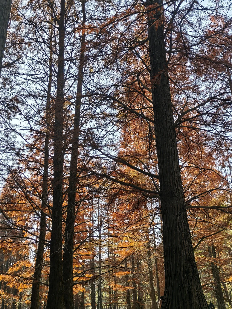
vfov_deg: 49.0
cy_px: 154
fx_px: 340
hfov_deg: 37.7
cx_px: 116
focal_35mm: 38
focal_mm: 5.52
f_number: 1.9
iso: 50
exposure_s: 1/915
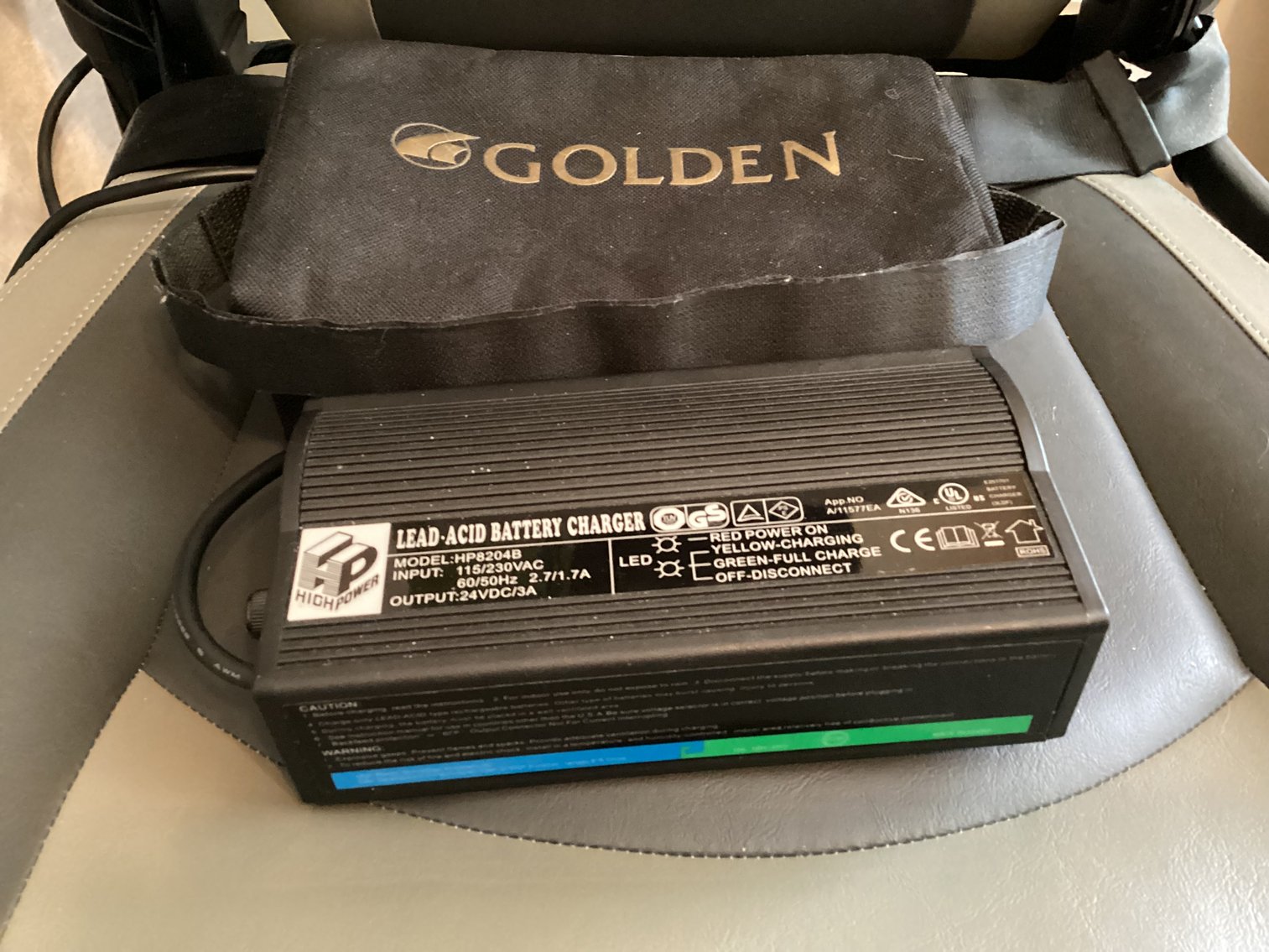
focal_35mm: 31
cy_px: 476
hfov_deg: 58.3
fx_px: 1137
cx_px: 634
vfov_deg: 45.4
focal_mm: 3.3
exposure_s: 1/17
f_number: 2.4
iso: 640
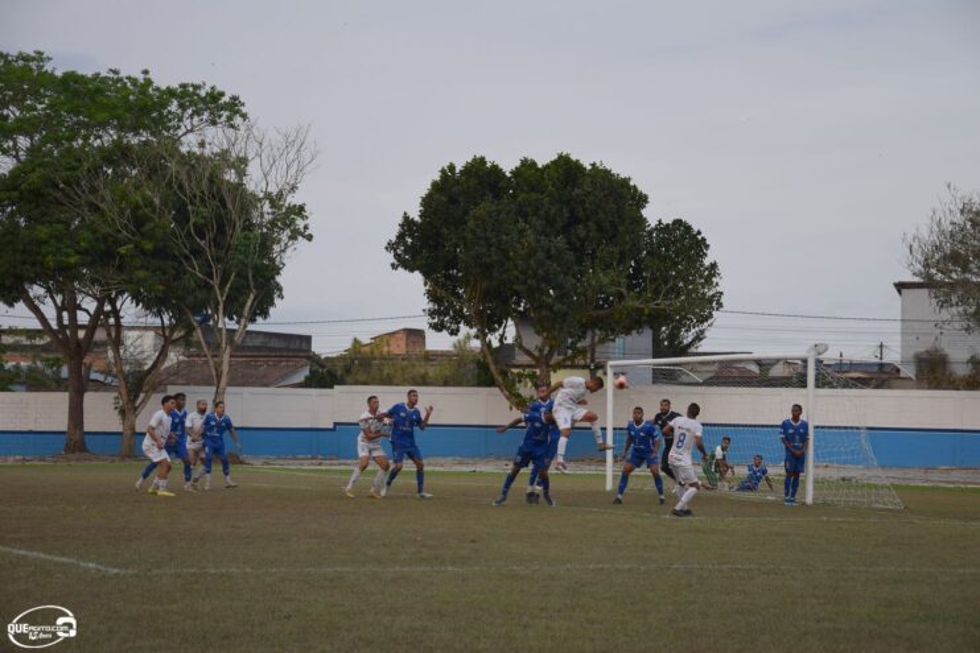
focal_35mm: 93
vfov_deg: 14.7
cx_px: 490
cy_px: 326
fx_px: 2532
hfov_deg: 21.9
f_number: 5.6
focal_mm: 62
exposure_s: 1/500
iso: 220
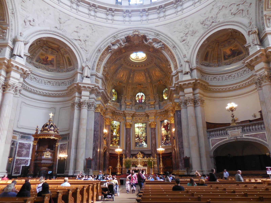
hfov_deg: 69.4
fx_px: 196
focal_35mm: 25
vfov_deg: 54.9
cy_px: 102
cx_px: 136
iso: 400
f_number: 3.3
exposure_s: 1/20
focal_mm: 4.5
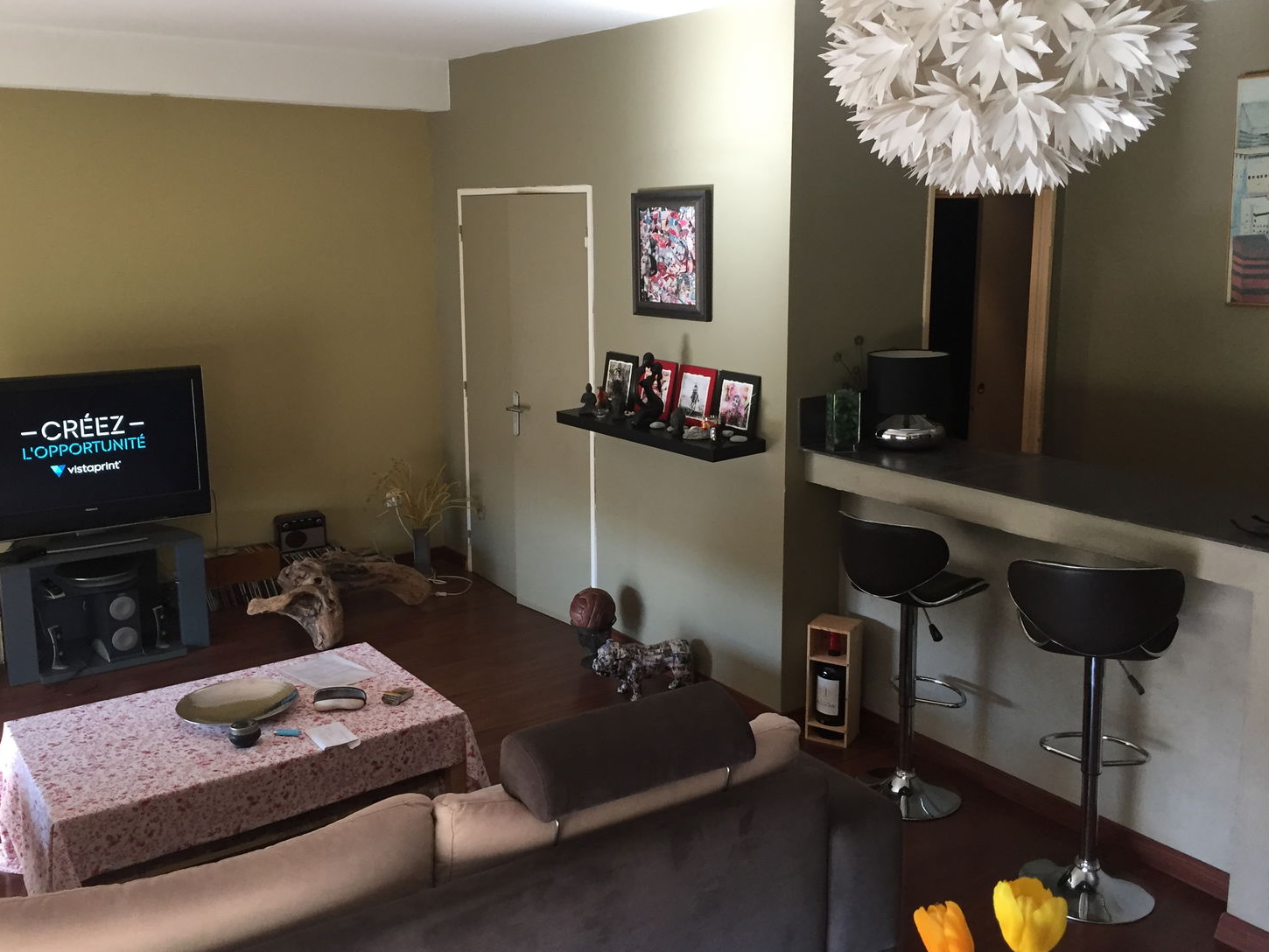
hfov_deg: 56.8
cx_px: 634
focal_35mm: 32
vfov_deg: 44.1
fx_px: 1173
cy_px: 436
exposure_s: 1/33
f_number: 2.2
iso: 80
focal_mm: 4.15
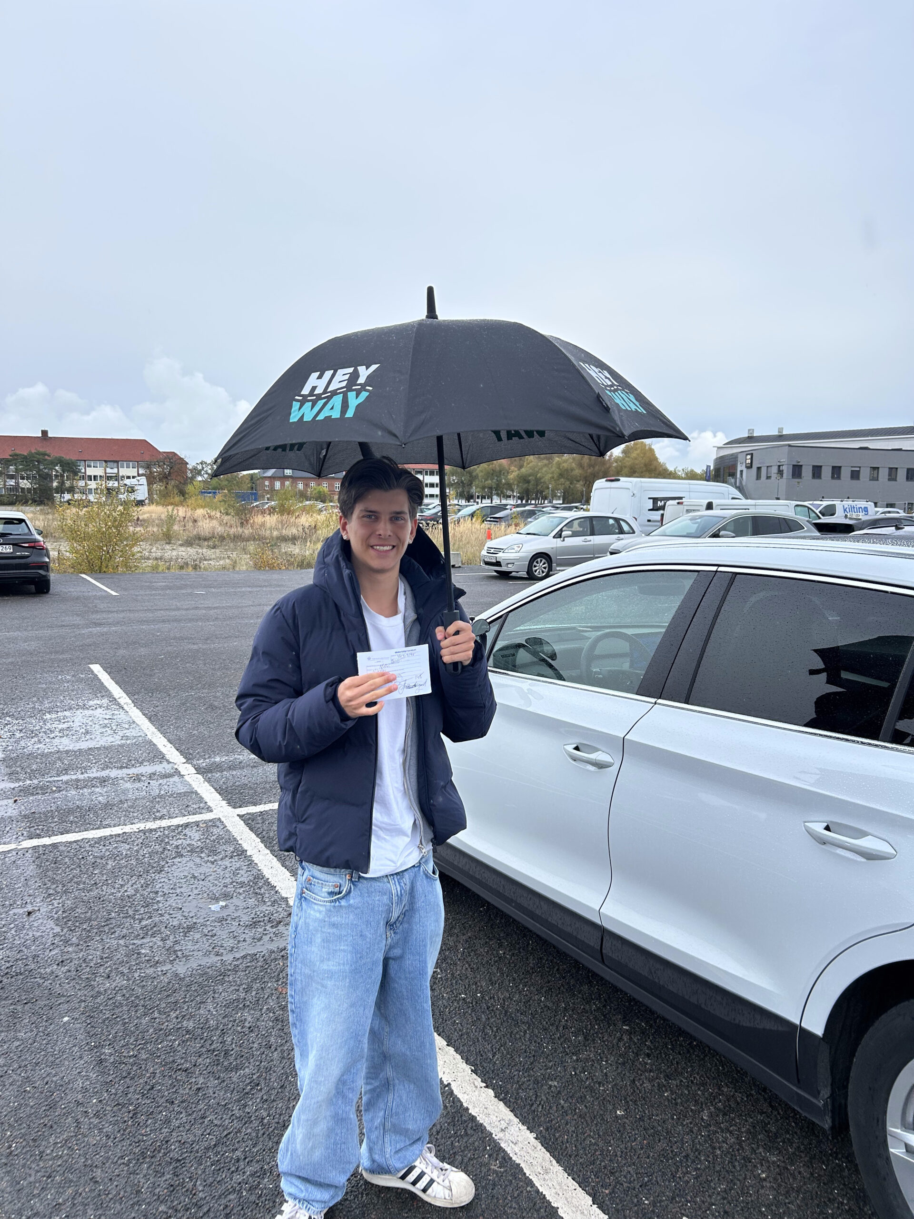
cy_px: 610
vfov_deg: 67.3
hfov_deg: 53.1
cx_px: 457
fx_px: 915
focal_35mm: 26
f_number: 1.5
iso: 50
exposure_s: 1/974
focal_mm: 5.7
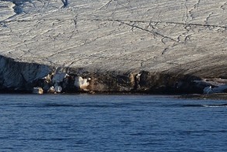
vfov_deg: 1.5
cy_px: -183
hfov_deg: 2.2
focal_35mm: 939
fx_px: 5924
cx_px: -391
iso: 200
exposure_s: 1/250
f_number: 13
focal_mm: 170
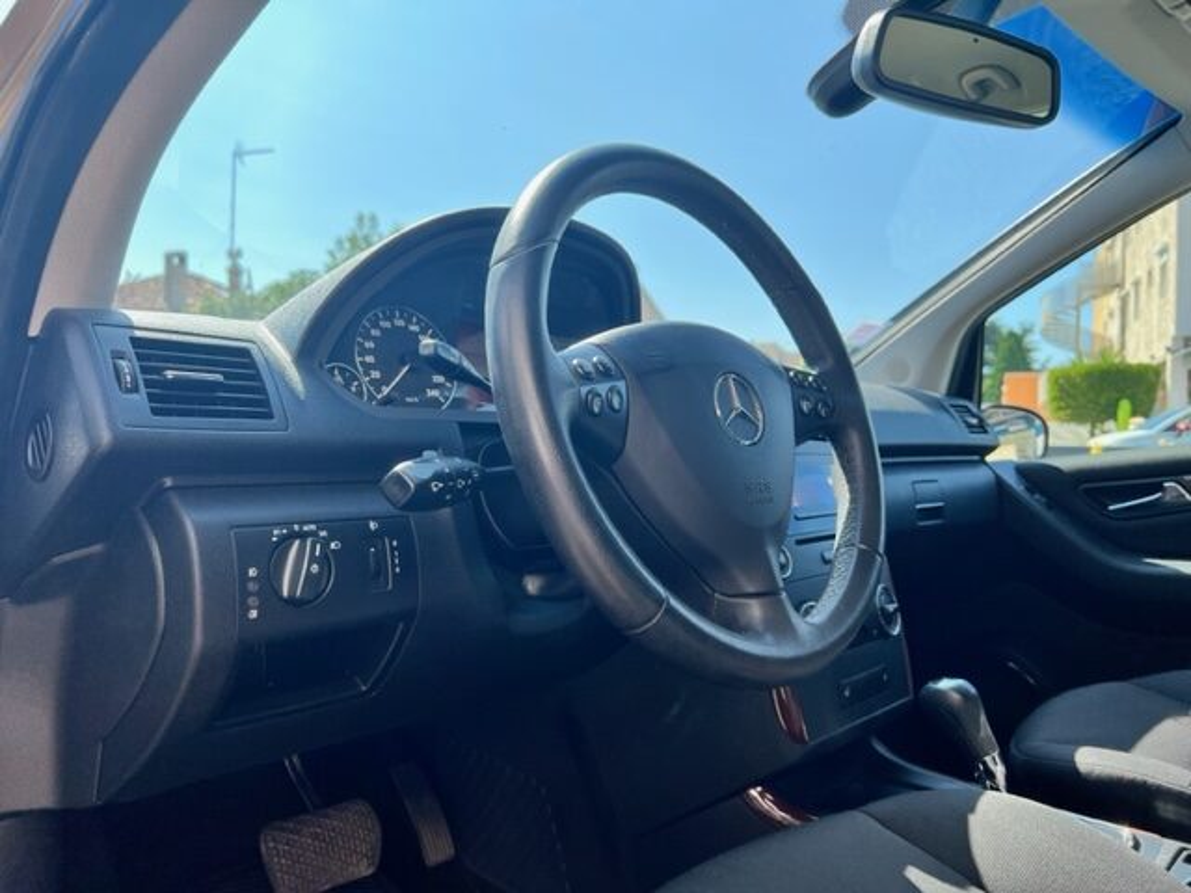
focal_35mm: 26
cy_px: 446
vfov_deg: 53.1
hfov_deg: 67.3
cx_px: 596
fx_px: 895
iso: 50
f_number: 1.5
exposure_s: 1/769
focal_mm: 5.7
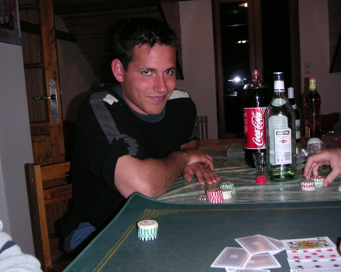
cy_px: 135
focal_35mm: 40
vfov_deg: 37.3
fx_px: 404
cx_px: 173
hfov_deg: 45.8
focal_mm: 6
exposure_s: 1/45
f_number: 2.8
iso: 160
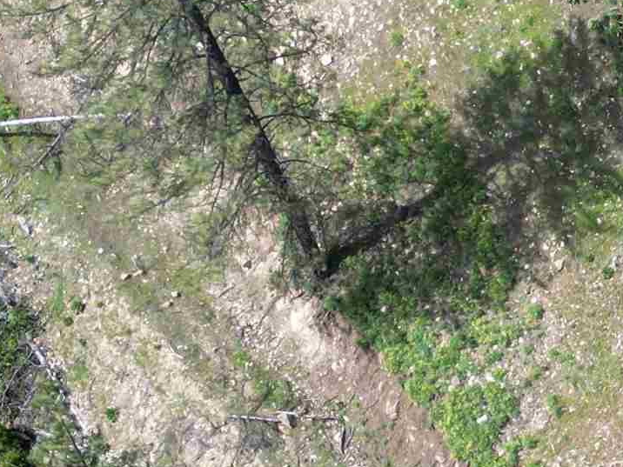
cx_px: 1035
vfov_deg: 14.4
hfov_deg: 16.6
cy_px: 213
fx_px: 1854
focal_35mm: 103
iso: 100
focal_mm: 6.72
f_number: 1.7
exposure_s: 1/1250
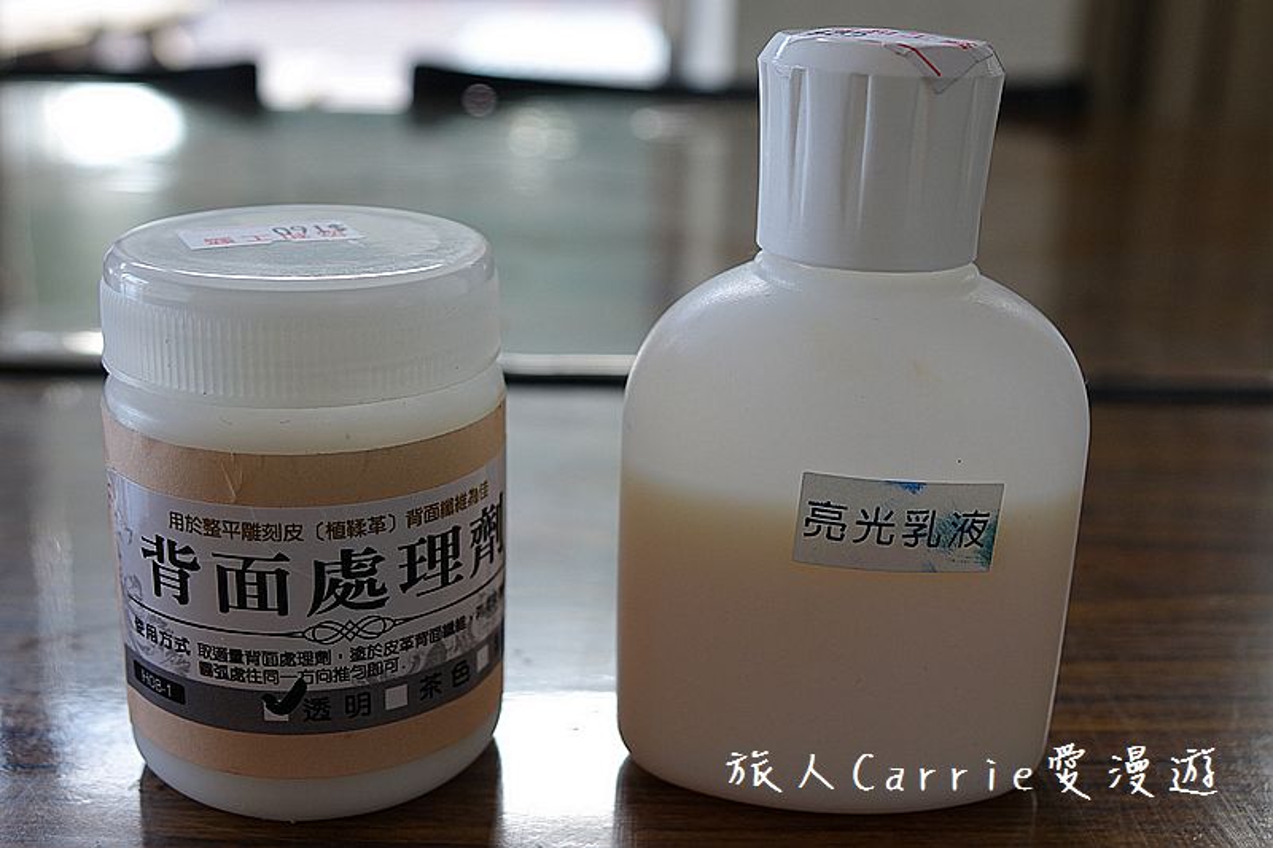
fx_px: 1449
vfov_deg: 32.6
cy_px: 424
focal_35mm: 41
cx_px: 636
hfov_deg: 47.4
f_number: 2.8
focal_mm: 15.13
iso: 200
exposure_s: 1/50
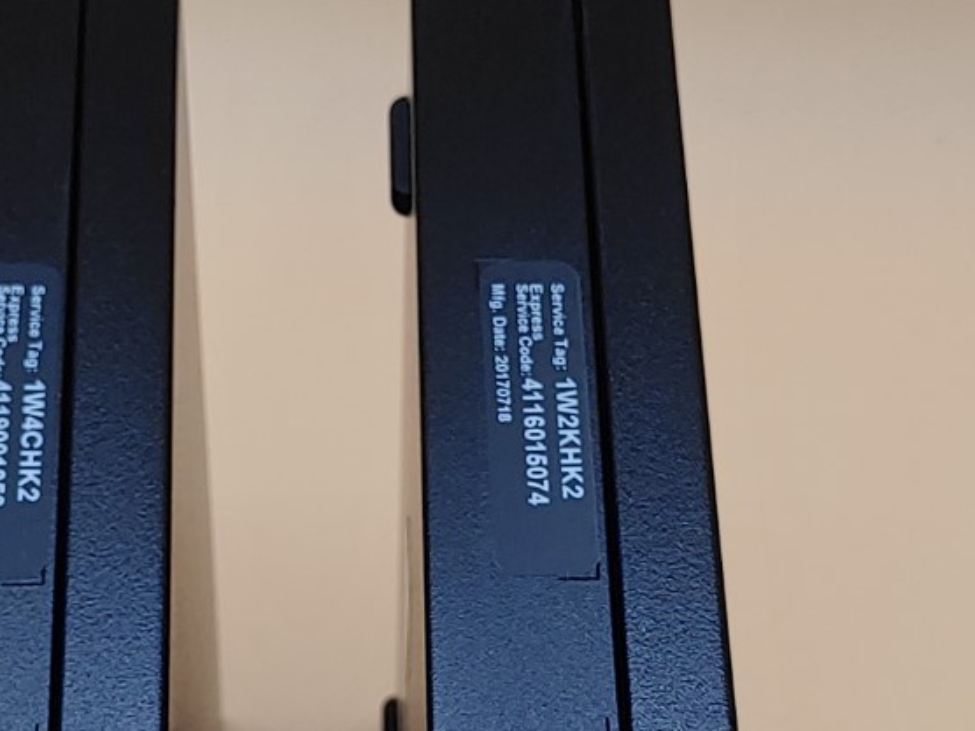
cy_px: 801
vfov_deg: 14.3
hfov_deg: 19.4
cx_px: 345
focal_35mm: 101
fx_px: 2845
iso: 50
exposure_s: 1/120
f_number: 1.8
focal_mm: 4.36
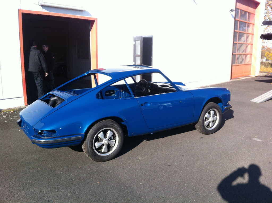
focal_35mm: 35
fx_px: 275
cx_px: 136
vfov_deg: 40.6
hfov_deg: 52.7
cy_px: 102
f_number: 2.8
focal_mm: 3.85
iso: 80
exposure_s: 1/520
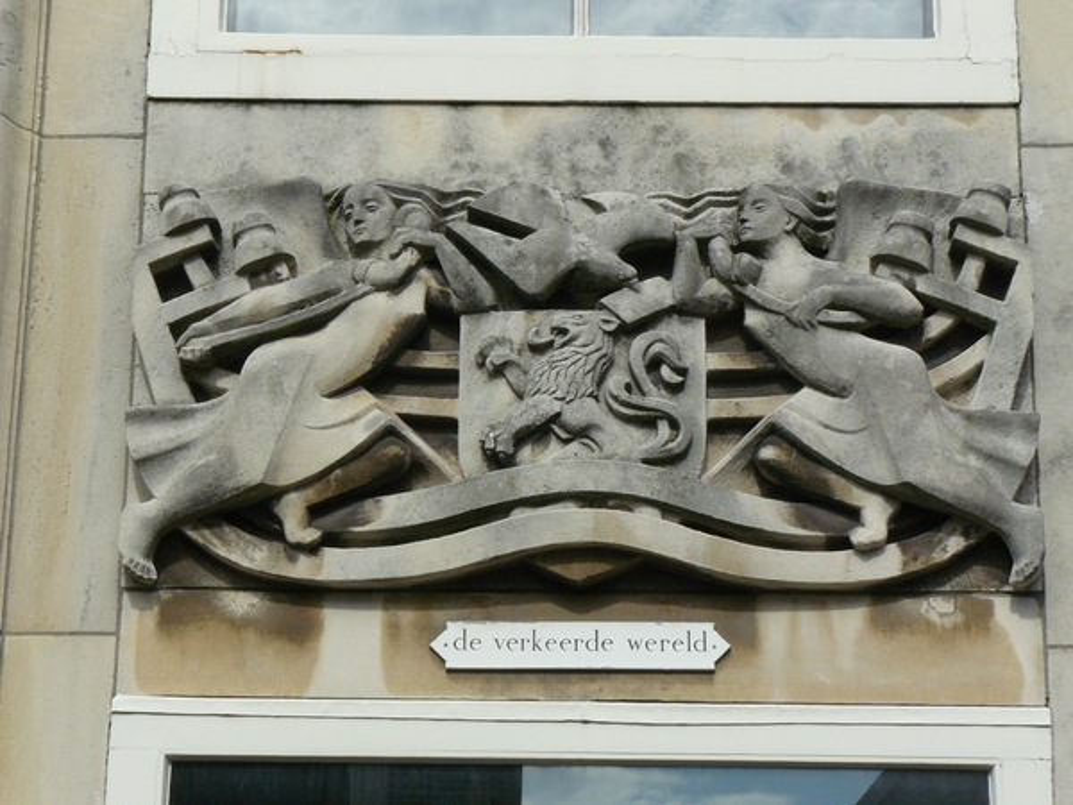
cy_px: 402
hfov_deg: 20.2
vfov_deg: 15.2
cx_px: 536
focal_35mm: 97
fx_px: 3007
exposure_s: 1/500
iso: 200
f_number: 8
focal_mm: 16.2
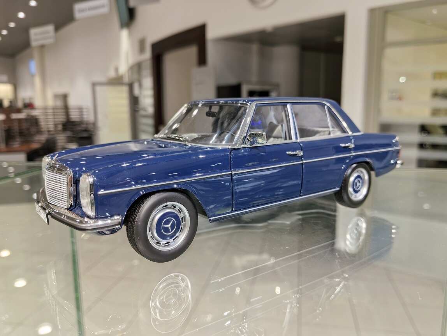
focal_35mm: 27
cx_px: 224
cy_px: 168
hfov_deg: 65.3
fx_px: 349
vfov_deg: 51.4
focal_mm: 5.52
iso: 125
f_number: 1.9
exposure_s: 1/50
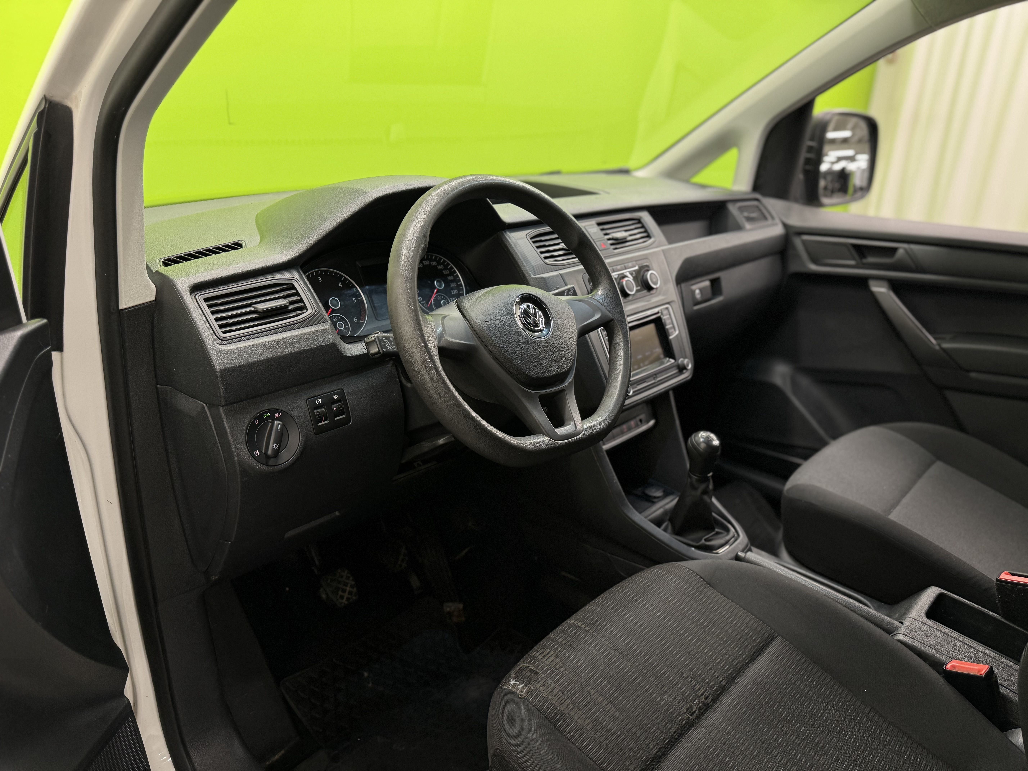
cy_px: 386
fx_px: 713
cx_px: 514
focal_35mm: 24
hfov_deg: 71.6
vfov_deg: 56.8
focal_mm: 6.76
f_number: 1.78
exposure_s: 1/50
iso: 160
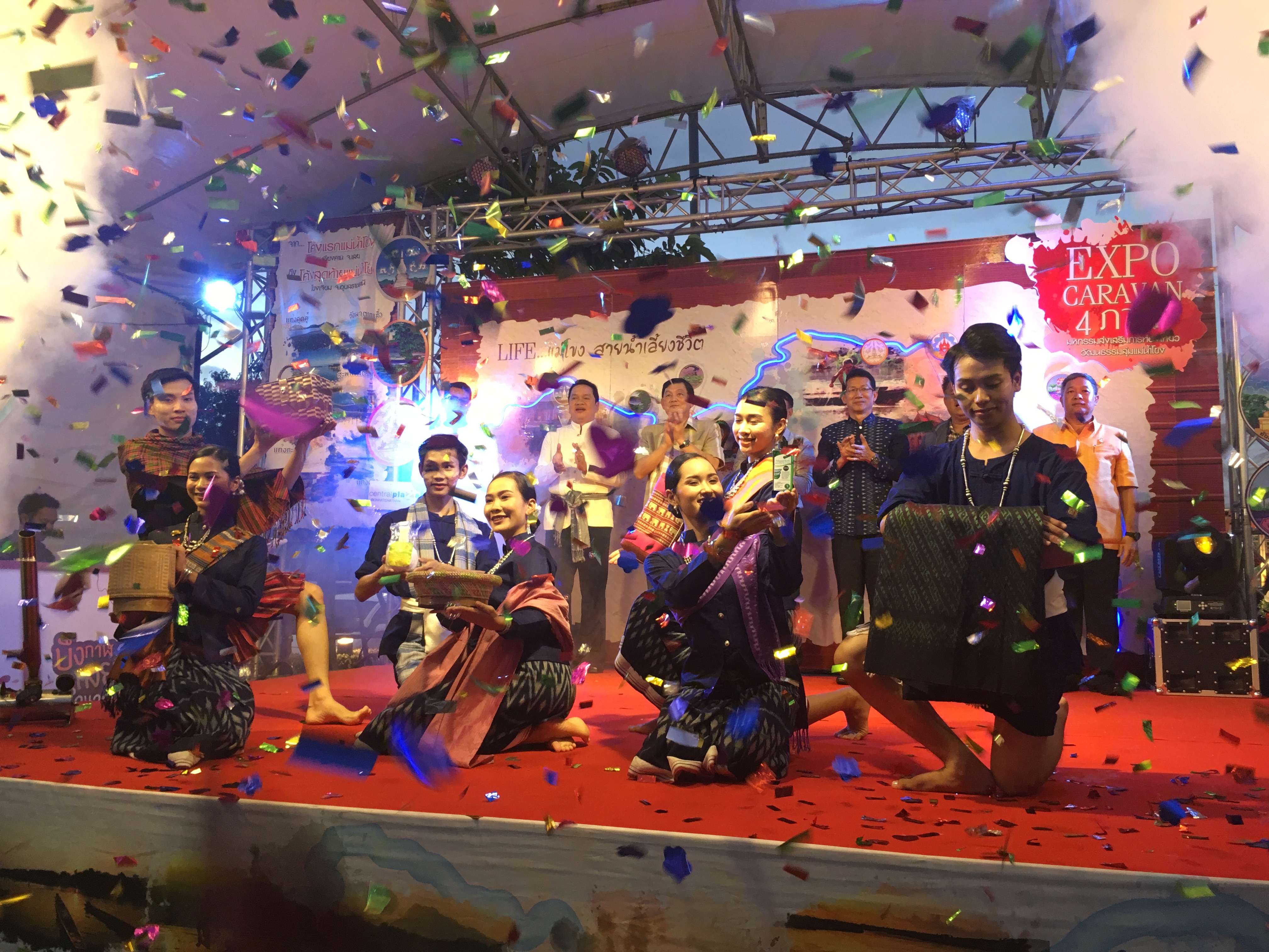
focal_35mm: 29
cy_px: 476
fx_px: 1063
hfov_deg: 61.7
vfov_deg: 48.2
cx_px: 634
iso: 100
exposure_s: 1/33
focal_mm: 4.15
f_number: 2.2
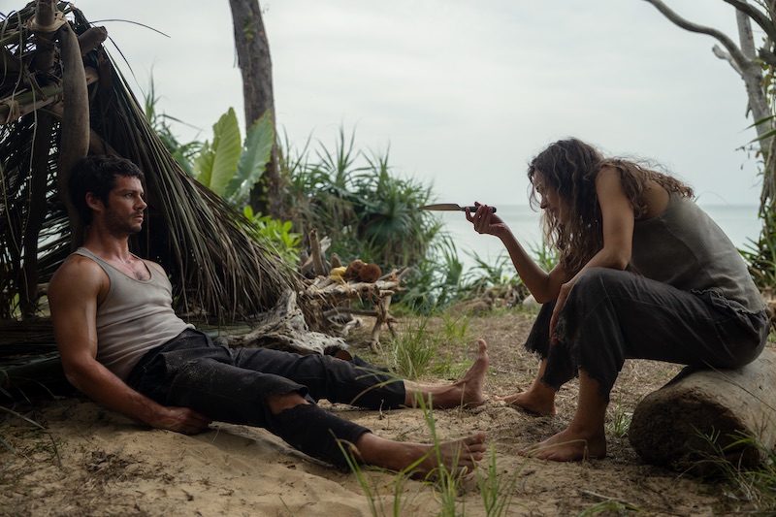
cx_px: 388
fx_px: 776
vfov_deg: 36.9
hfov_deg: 53.1
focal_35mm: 36
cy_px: 258
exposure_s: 1/1250
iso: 100
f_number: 2.8
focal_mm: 36
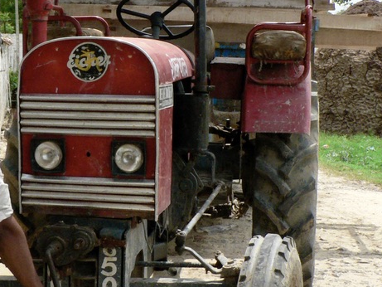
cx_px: 106
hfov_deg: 24.2
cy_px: 90
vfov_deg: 18.4
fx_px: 883
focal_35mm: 80
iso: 200
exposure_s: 1/500
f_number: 5.6
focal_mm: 6
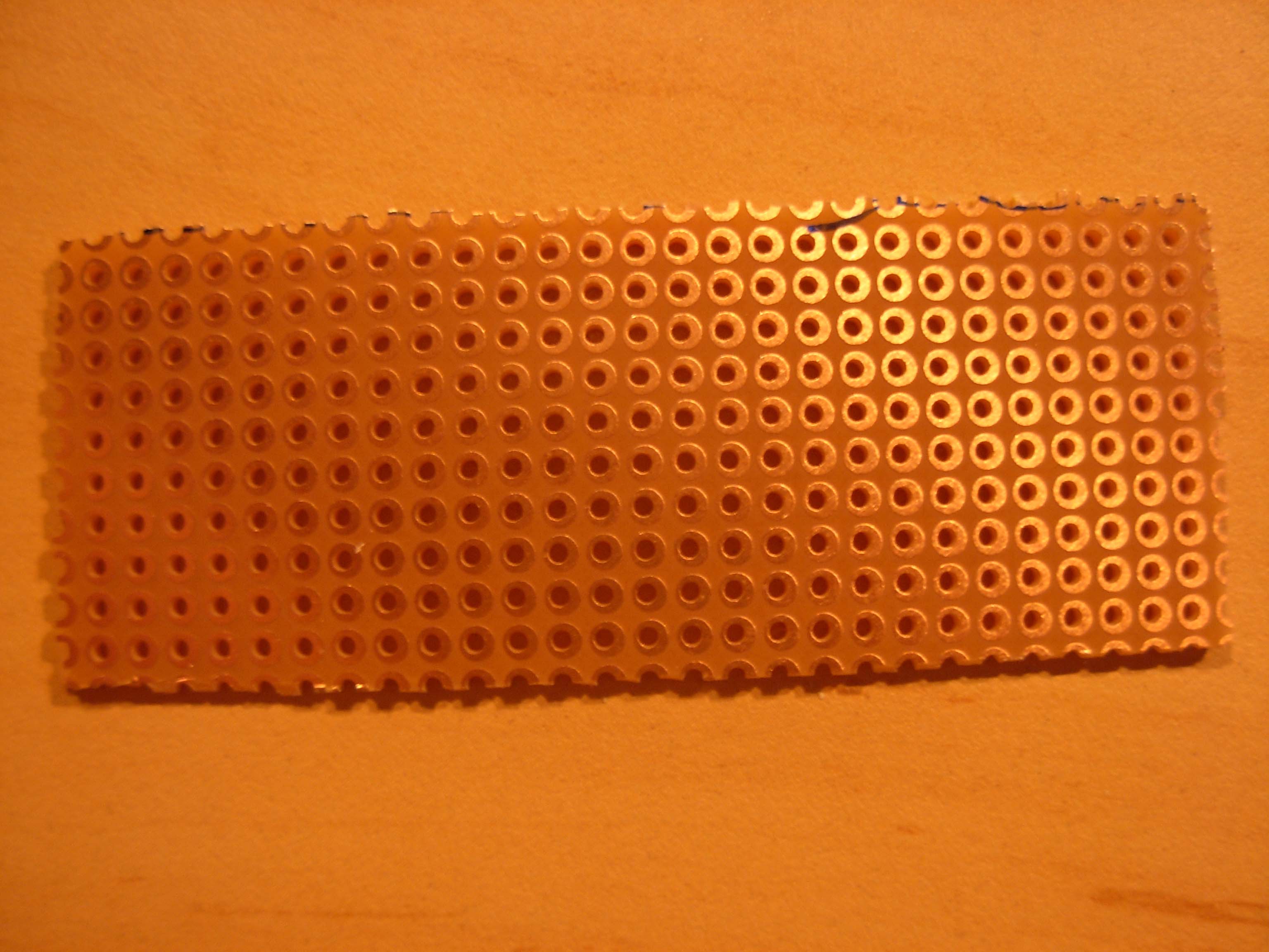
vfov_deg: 37.7
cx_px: 634
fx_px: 1393
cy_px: 476
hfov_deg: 49.0
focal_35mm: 38
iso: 100
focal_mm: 6.3
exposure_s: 1/4
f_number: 2.9
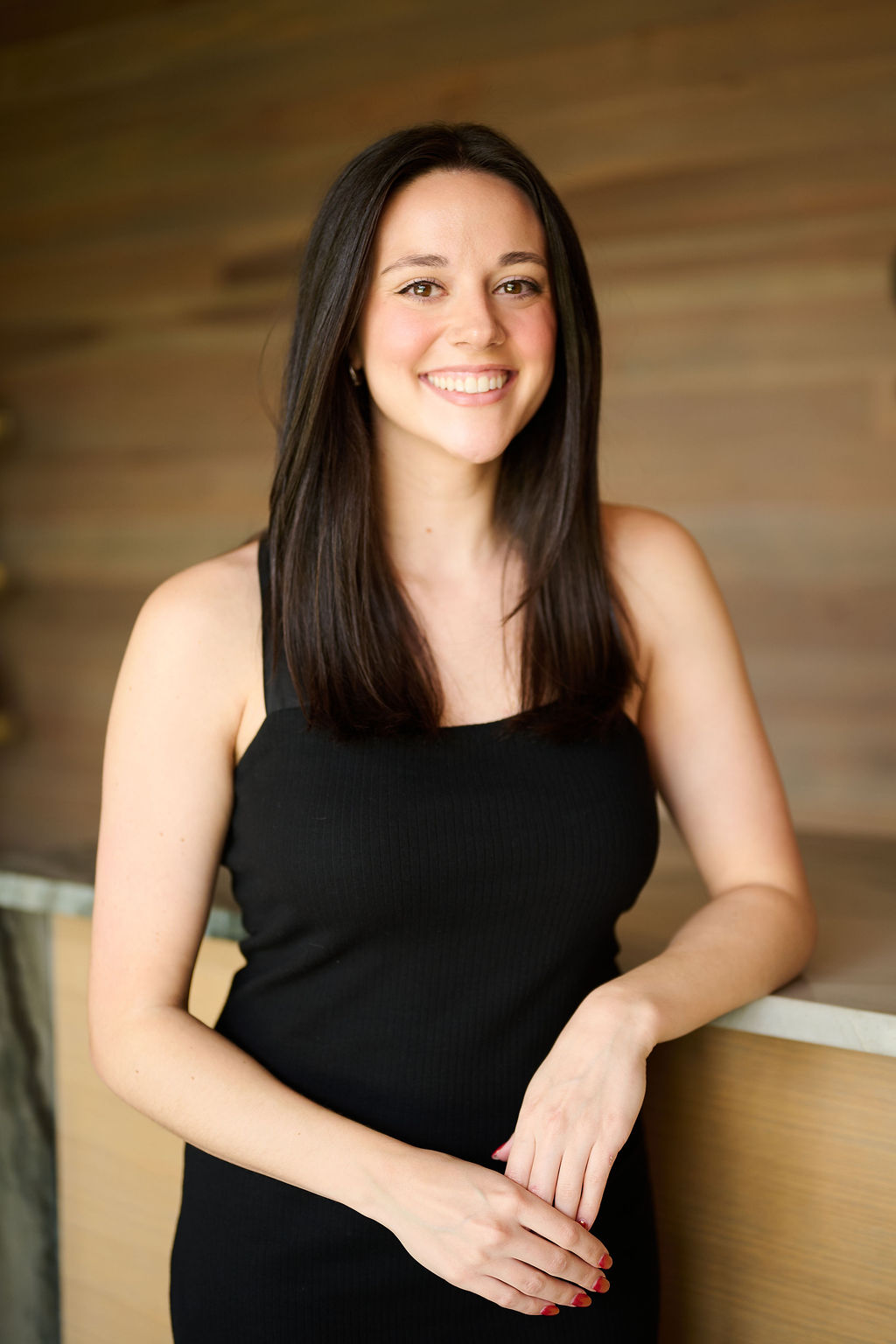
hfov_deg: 27.0
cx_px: 448
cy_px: 672
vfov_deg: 39.6
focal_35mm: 50
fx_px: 1867
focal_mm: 50
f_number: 2
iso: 320
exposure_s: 1/200
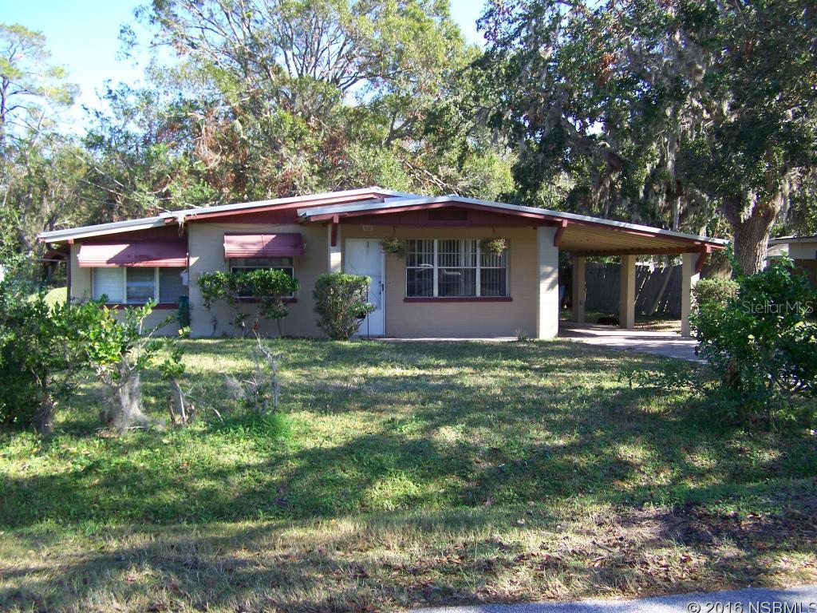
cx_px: 408
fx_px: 897
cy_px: 306
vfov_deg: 37.7
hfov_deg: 49.0
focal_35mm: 38
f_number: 2.8
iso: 64
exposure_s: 1/160
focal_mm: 6.3
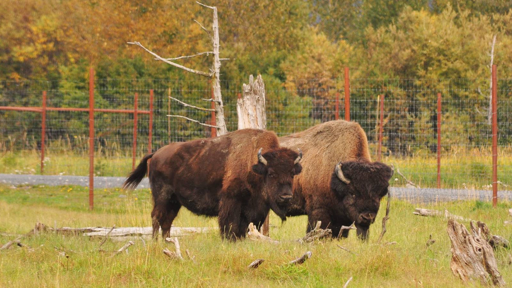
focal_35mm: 472
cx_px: 256
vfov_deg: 2.6
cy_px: 134
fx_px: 6408
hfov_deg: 4.6
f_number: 10
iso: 360
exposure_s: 1/250
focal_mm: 300
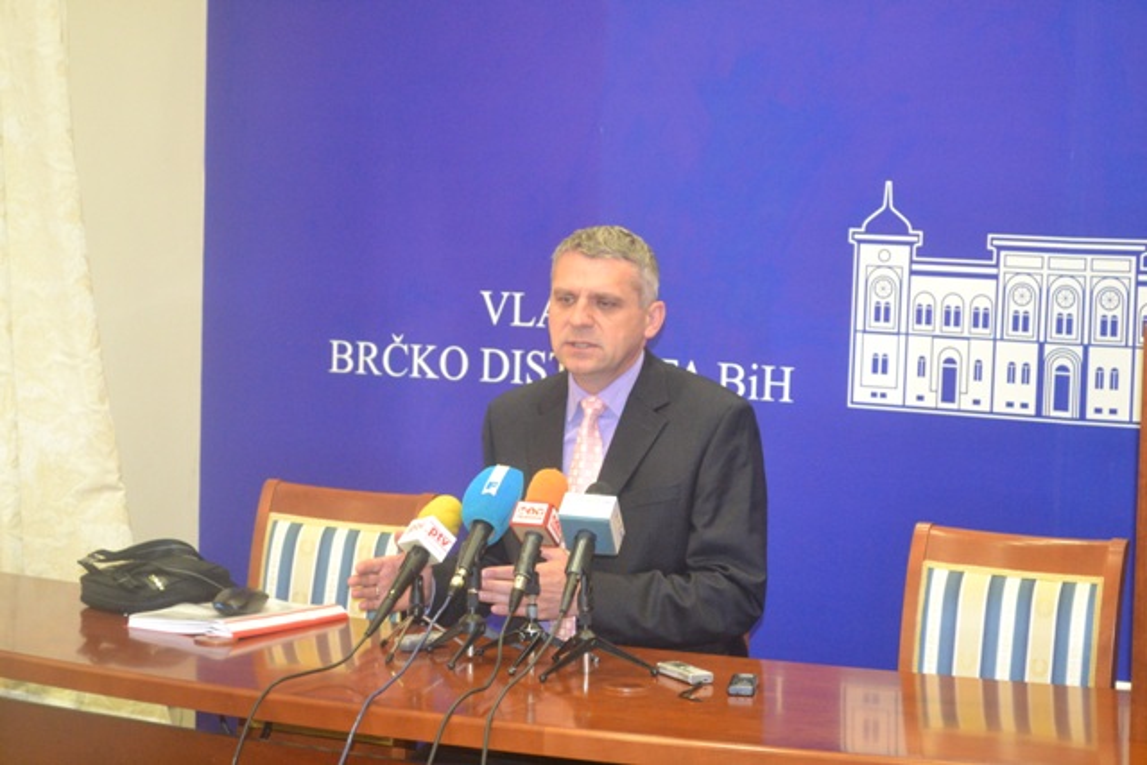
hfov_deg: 24.6
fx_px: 2629
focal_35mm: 82
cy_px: 382
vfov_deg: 16.6
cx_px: 574
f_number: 5.6
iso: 2800
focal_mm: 55
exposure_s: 1/60
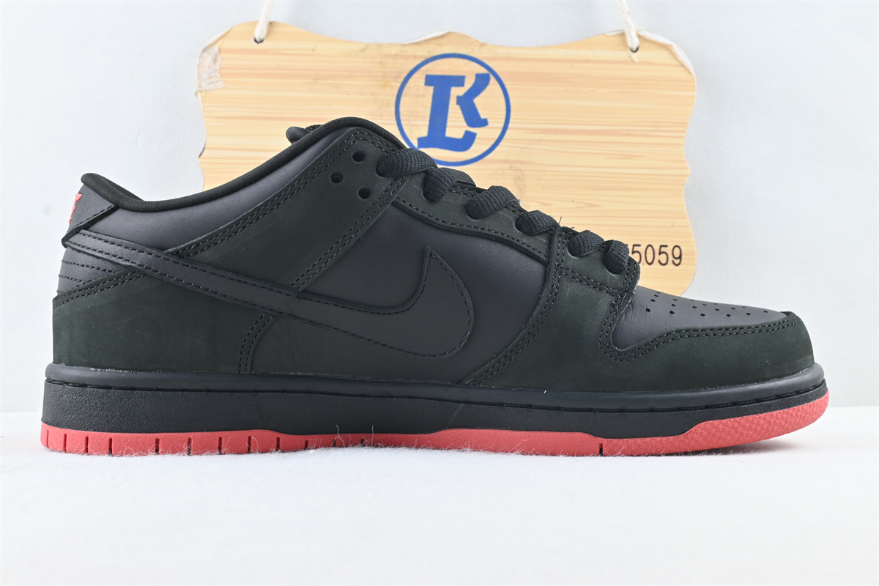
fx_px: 1062
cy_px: 293
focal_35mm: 44
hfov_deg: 45.0
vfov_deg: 30.8
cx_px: 440
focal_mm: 29
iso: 125
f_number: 10
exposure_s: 1/8
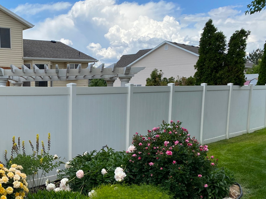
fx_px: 369
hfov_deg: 37.1
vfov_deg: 29.4
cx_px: 26
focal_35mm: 48
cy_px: 165
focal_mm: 4.25
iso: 32
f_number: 1.8
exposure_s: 1/1464
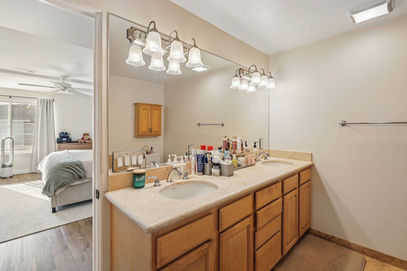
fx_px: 181
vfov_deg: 73.7
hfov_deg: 96.7
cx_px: 204
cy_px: 136
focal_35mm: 16
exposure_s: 1/50
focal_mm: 16
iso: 400
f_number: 8
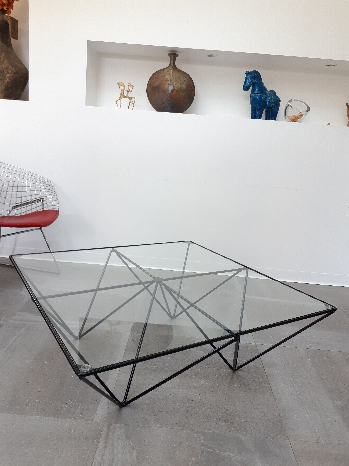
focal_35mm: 27
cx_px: 174
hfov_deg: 51.4
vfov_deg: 65.3
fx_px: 363
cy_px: 233
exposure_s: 1/30
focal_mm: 3.6
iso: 50
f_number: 1.9
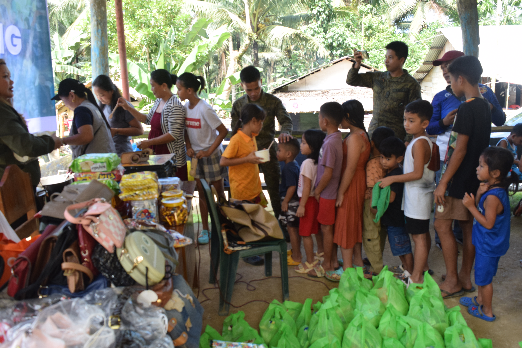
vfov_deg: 43.6
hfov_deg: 61.9
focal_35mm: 30
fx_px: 435
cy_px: 174
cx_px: 261
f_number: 6.3
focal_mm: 20
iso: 400
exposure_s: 1/160
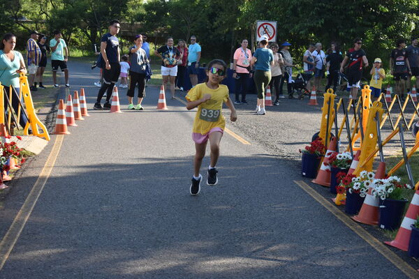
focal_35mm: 82
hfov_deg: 24.6
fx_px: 960
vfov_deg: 16.6
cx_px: 210
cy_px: 140
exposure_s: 1/1000
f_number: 5.6
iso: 720
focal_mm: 55
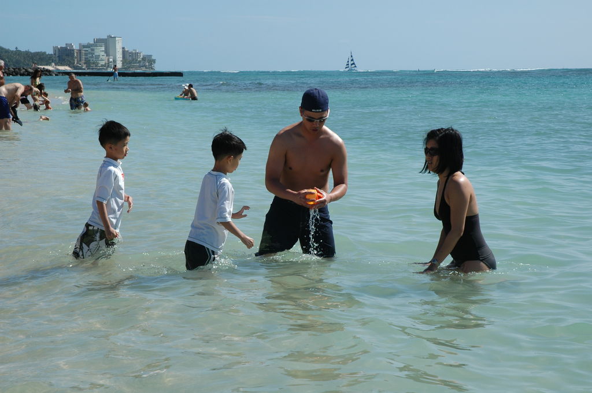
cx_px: 296
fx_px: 1282
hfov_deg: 26.0
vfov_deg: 17.5
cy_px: 196
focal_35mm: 78
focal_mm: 52
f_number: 10
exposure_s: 1/400
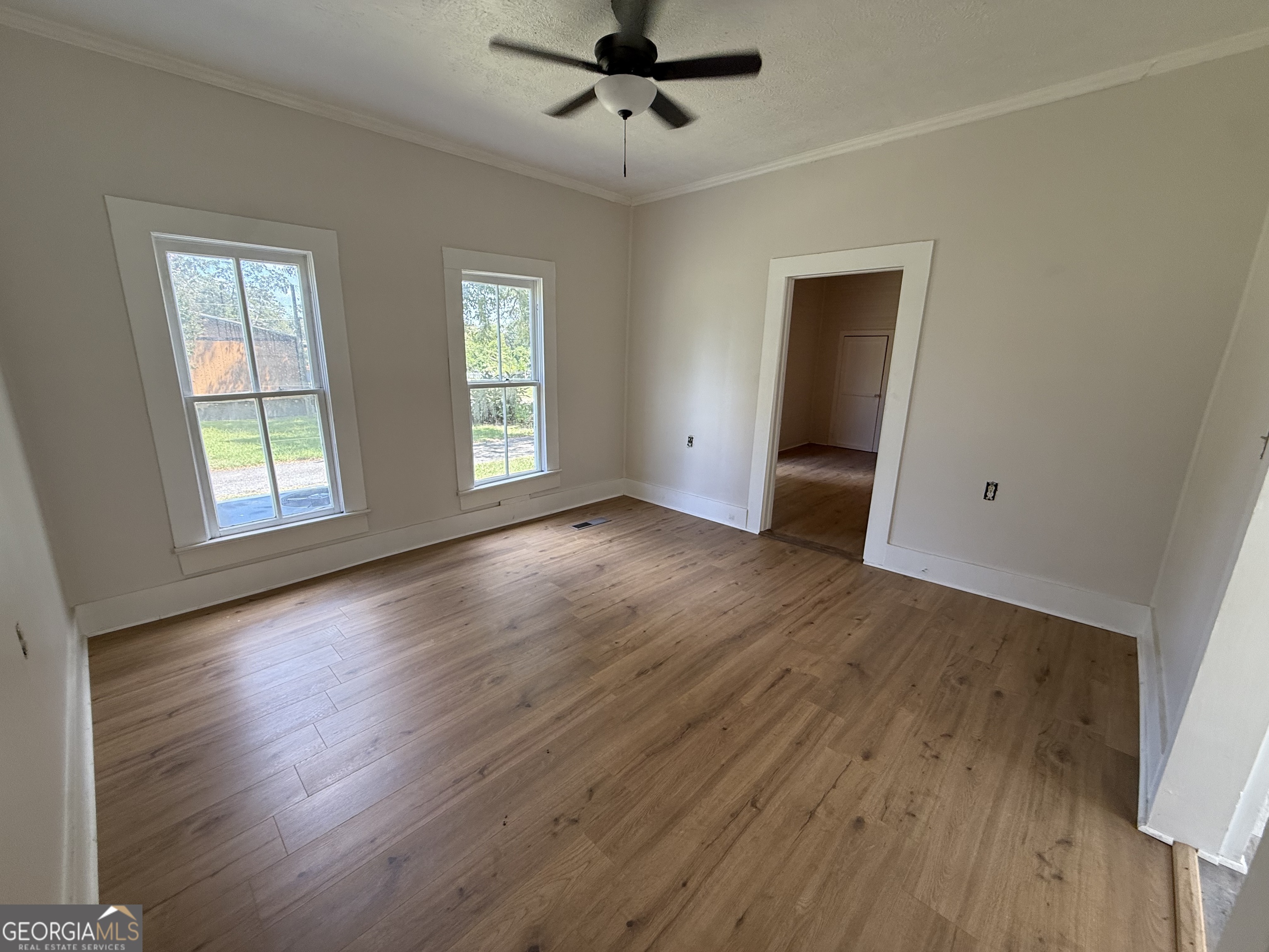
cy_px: 476
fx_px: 513
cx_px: 634
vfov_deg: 85.7
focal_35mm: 14
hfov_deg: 102.1
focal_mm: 2.22
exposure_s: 1/120
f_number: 2.2
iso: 125
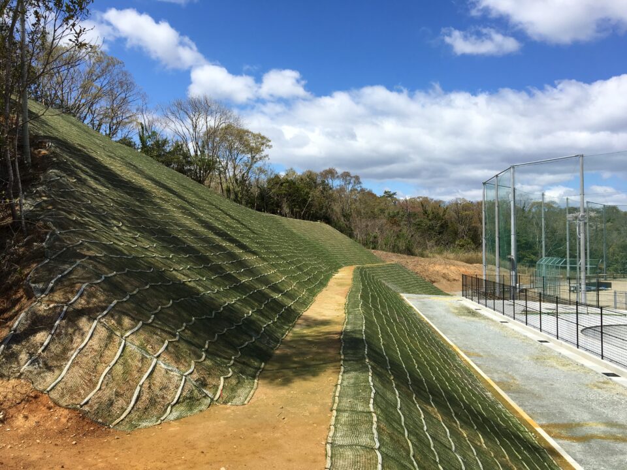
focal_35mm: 29
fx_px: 525
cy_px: 235
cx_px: 314
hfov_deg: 61.7
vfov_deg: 48.2
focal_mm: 4.15
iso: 25
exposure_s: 1/2079
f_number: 2.2
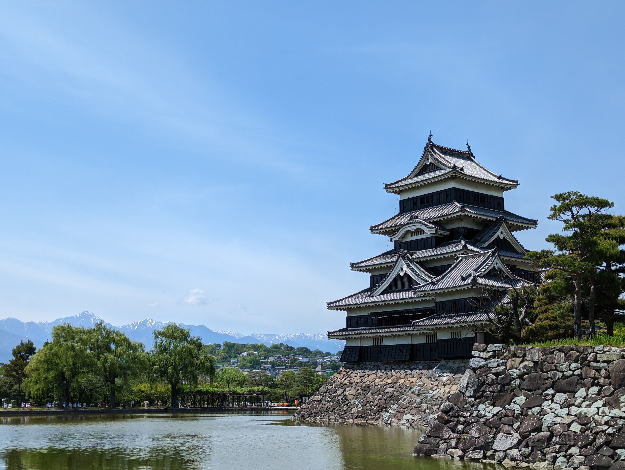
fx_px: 868
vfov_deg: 30.3
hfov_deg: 39.6
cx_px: 312
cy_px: 235
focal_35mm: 48
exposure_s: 1/3040
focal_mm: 6.81
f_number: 1.85
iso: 62
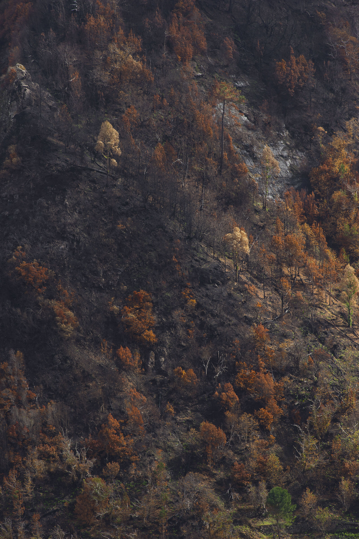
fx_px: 2991
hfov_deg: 6.9
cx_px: 180
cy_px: 270
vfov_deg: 10.3
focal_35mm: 200
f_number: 5.6
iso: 100
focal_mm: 200
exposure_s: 1/250
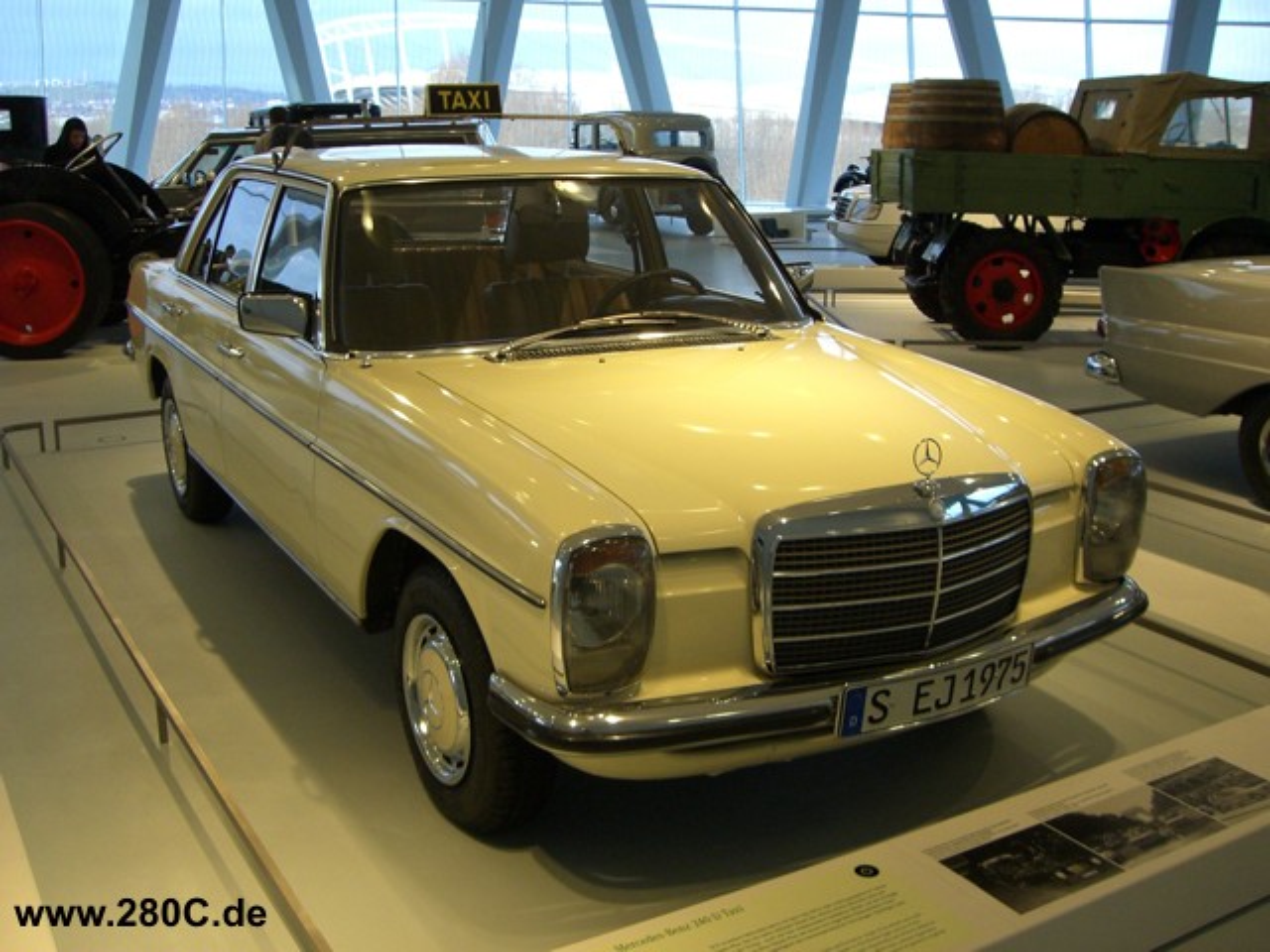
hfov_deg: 49.0
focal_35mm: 38
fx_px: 1394
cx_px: 635
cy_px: 476
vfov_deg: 37.7
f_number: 2.7
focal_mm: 6.2
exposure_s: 1/125
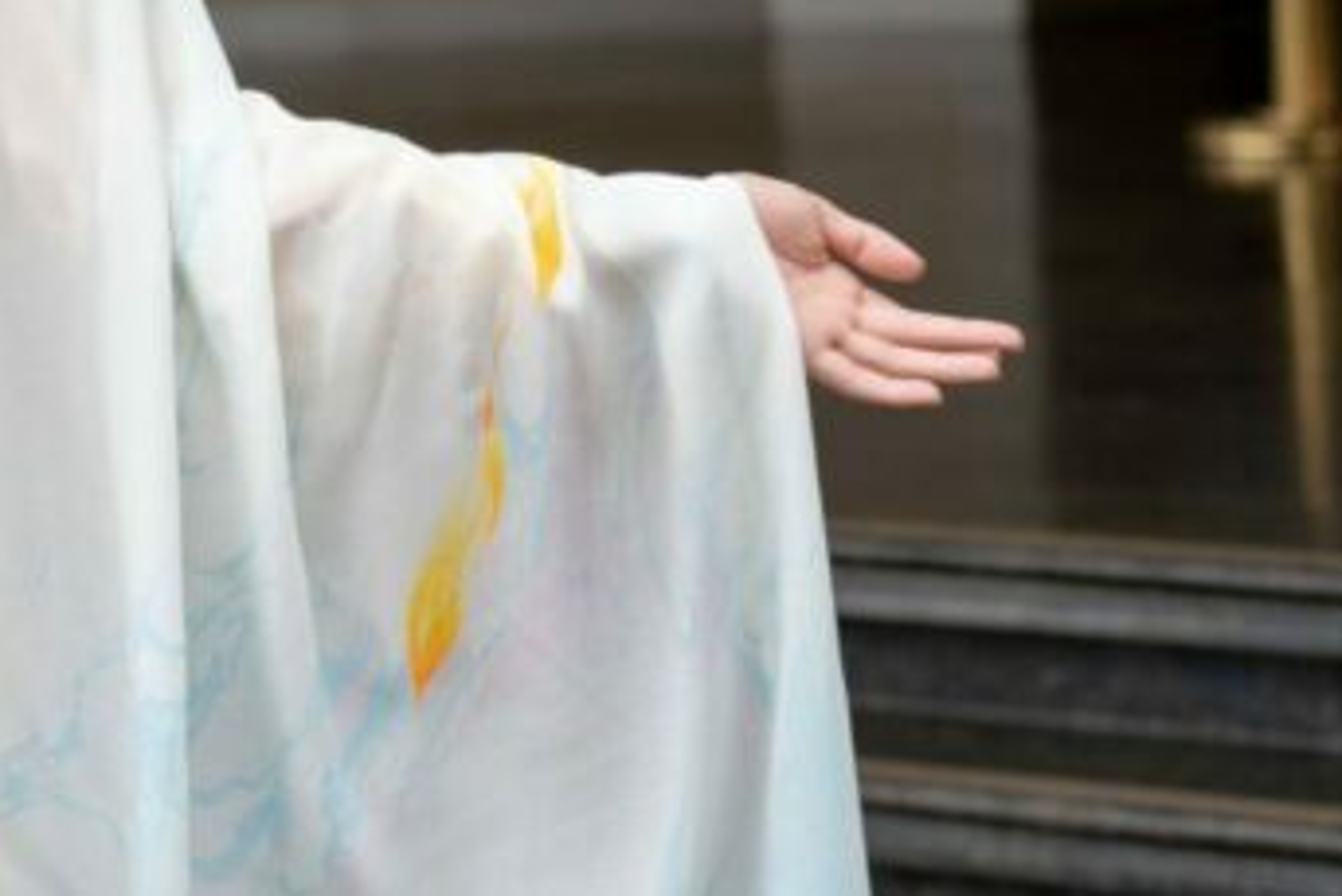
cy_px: 127
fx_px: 6116
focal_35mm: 164
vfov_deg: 8.4
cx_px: -196
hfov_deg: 12.3
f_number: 3.2
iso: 160
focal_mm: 55
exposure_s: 1/250
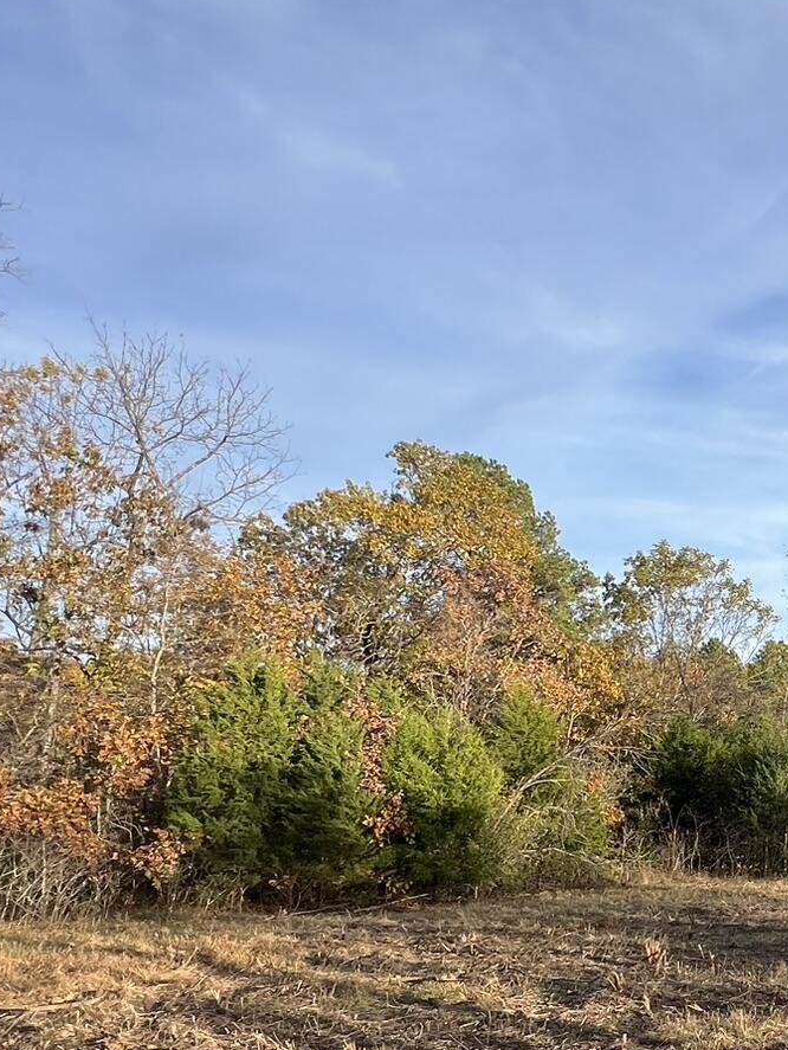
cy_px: 723
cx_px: 879
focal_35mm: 30
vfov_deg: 58.2
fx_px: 910
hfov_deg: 38.3
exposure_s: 1/927
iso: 32
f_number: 1.8
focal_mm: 1.57
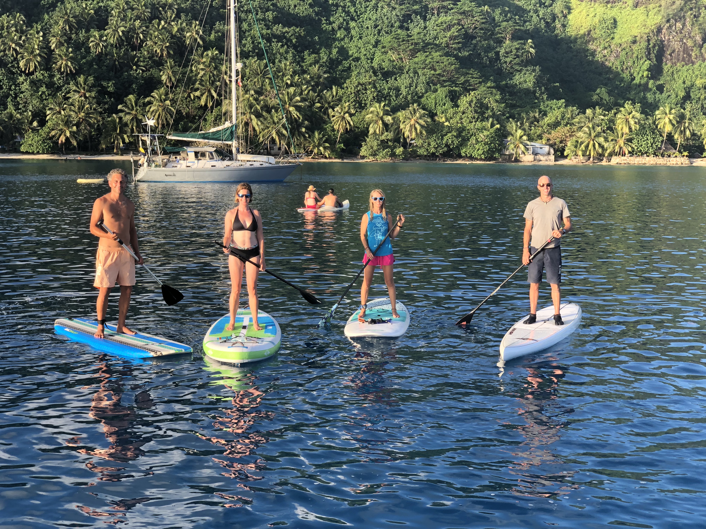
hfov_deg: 36.8
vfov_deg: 28.0
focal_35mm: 52
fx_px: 1061
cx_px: 353
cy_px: 264
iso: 16
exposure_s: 1/294
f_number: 2.4
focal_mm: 6
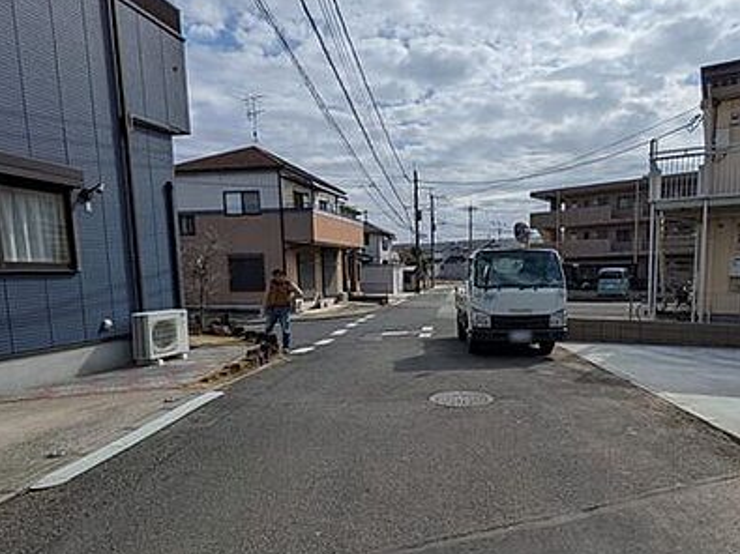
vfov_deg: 60.7
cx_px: 453
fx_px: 470
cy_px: 325
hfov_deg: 75.3
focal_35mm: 22
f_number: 2.2
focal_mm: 1.83
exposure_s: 1/7407
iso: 53
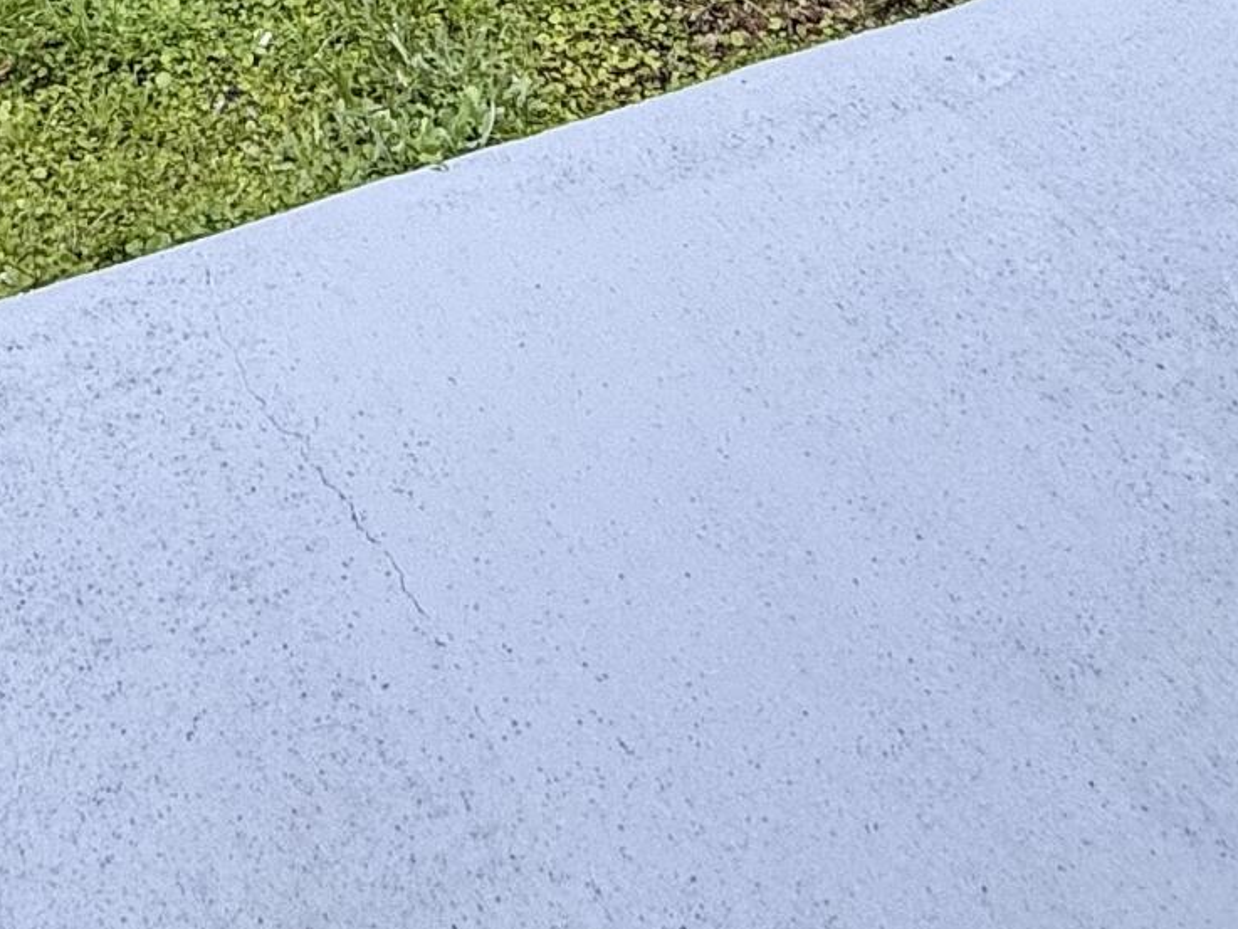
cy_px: -919
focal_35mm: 57
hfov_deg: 32.9
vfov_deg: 17.9
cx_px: 254
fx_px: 2039
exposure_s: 1/129
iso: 50
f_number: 2.2
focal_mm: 2.22
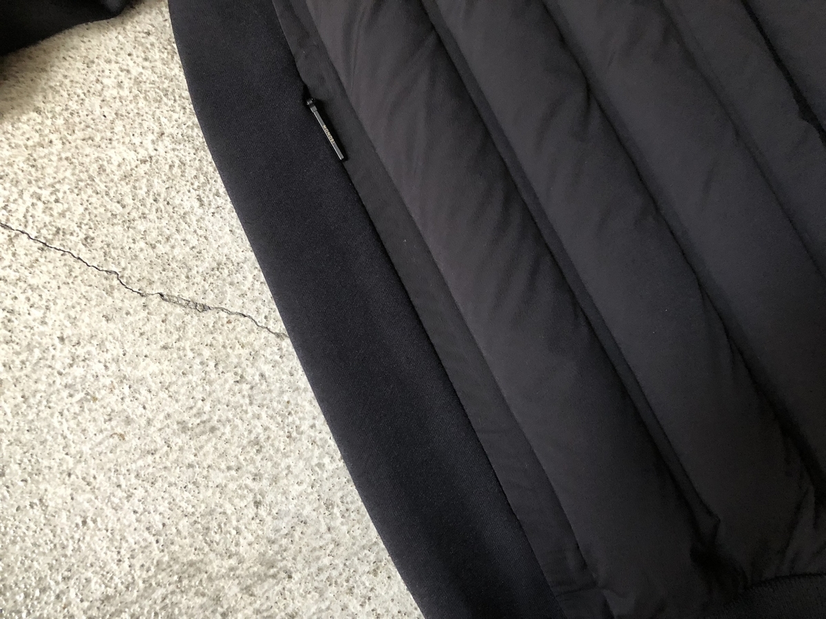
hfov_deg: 63.4
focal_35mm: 28
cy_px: 310
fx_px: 668
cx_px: 413
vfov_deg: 49.7
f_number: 1.8
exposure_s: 1/7
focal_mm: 4
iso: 100
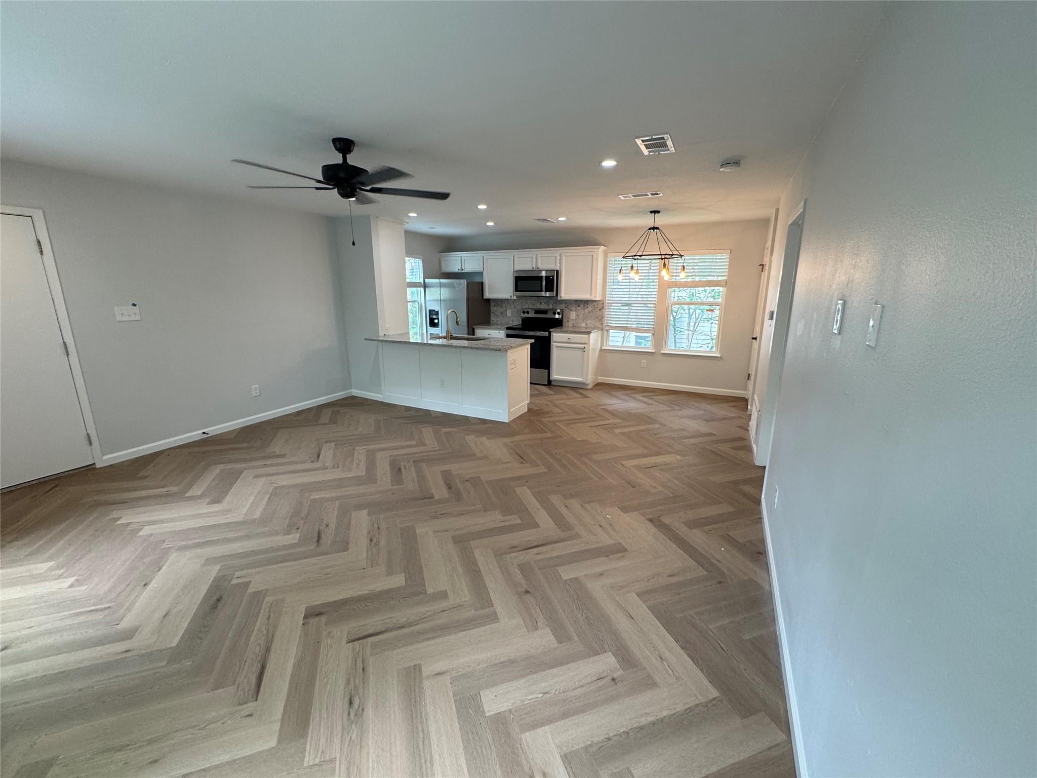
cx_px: 518
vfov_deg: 85.7
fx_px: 419
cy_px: 389
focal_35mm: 14
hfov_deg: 102.1
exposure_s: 1/120
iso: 160
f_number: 2.2
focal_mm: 2.22
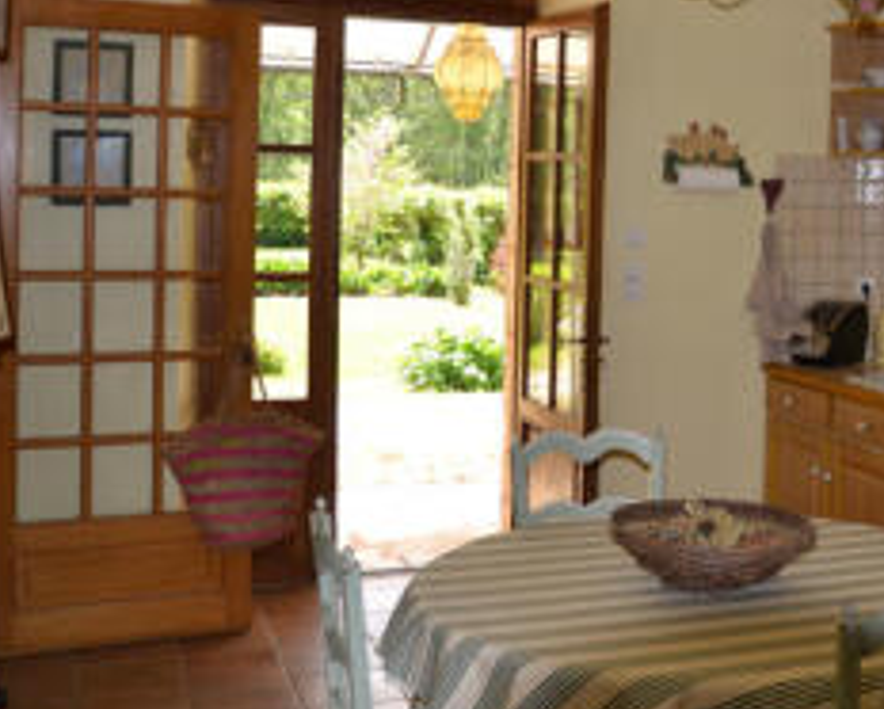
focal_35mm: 52
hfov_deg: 34.4
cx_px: 762
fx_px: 1362
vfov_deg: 28.9
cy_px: 204
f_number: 4
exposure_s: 1/125
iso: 125
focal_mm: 18
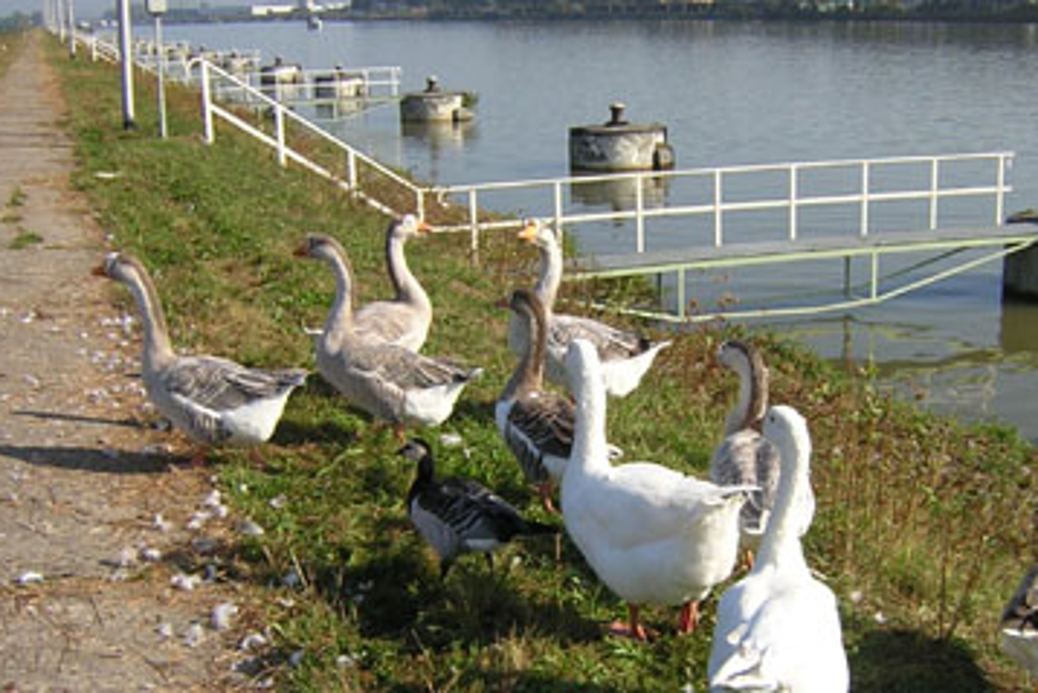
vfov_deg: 28.6
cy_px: 416
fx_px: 1356
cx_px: 612
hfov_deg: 41.7
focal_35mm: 47
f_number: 5.2
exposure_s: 1/262
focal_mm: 4.7
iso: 100
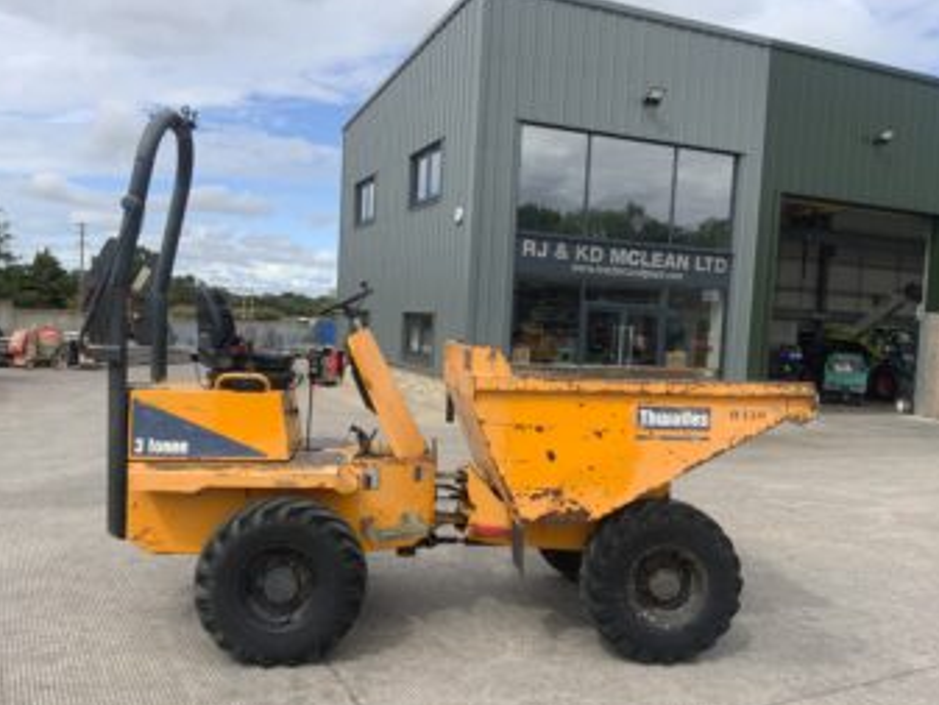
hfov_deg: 58.3
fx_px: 841
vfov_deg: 45.5
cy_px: 365
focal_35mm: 31
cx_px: 479
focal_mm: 3
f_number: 1.8
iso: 16
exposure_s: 1/1490
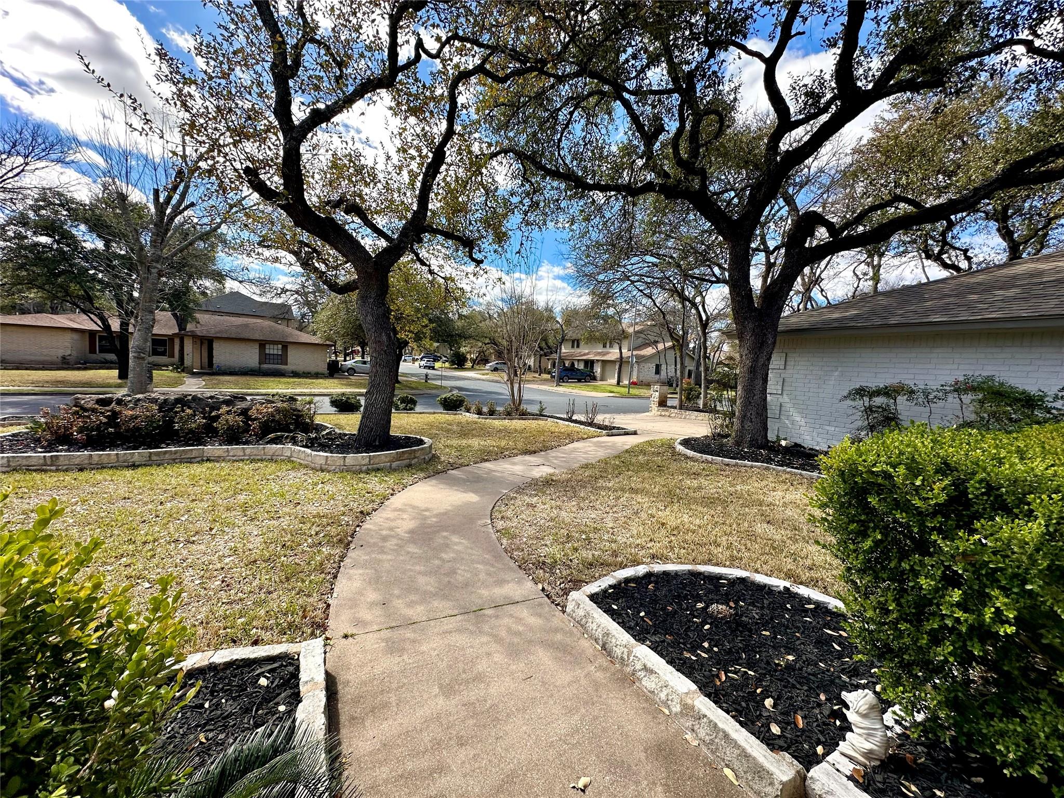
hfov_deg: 102.1
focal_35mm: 14
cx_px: 532
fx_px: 430
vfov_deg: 85.7
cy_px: 399
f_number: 2.2
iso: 40
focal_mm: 2.22
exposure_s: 1/587
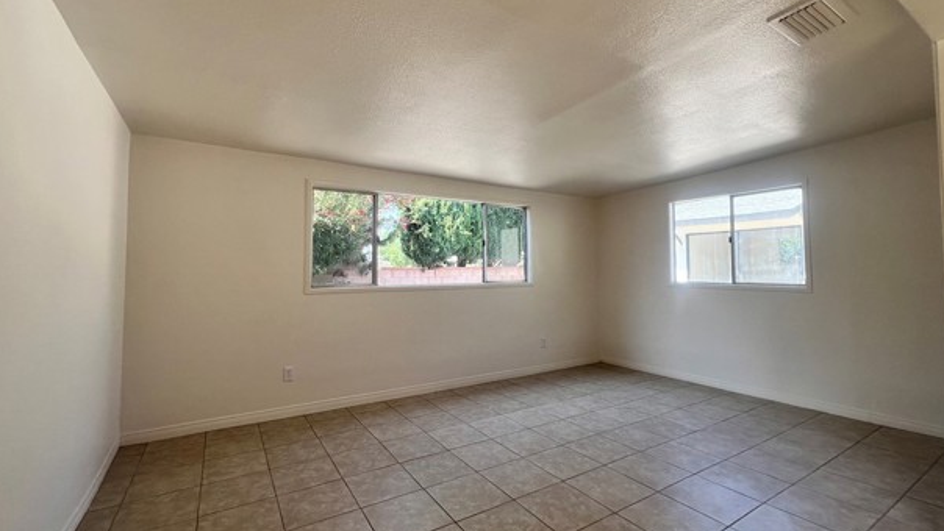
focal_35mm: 15
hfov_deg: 103.0
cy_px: 250
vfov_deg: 70.5
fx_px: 376
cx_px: 464
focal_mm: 1.57
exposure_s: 1/139
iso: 32
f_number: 1.8
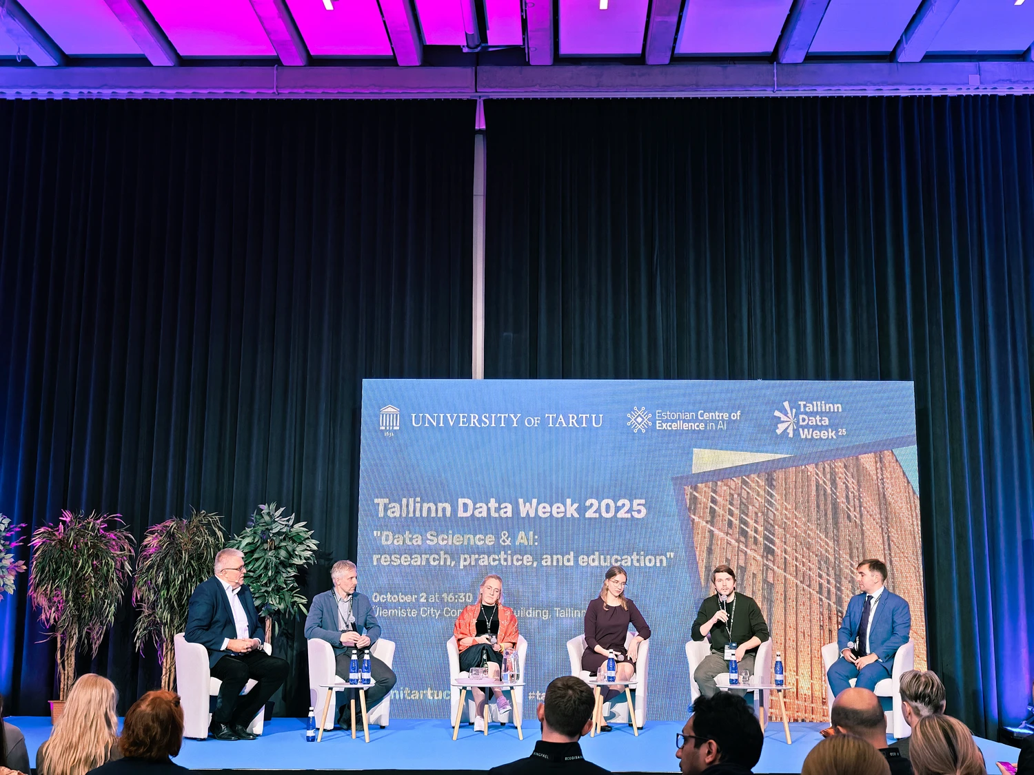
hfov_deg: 41.2
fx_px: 1374
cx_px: 517
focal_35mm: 46
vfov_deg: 31.5
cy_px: 388
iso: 125
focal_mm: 8.72
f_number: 1.63
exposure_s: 1/100
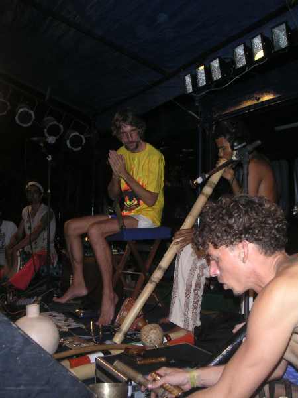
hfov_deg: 37.7
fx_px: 436
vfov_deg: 49.0
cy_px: 199
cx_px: 149
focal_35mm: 38
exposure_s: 1/45
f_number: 2.8
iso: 160
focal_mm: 6
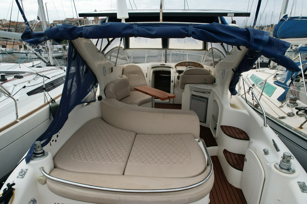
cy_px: 102
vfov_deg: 57.2
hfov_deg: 78.6
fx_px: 188
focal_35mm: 22
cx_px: 154
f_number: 2.8
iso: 140
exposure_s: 1/80
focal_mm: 8.38
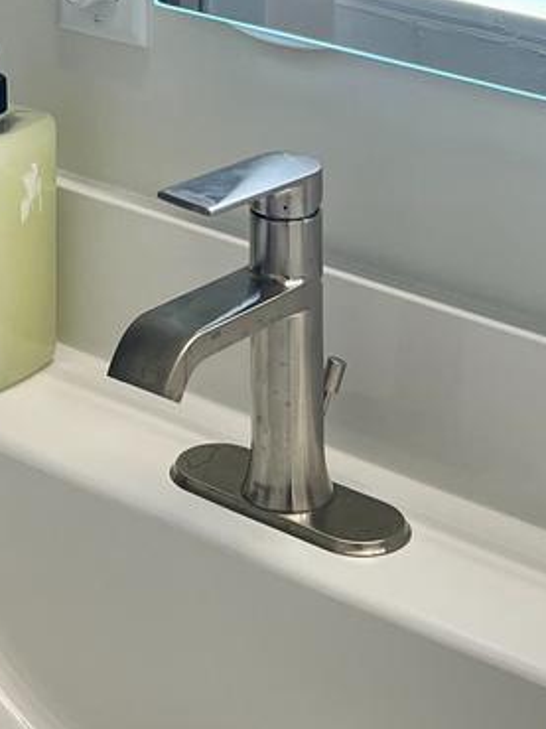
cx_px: 95
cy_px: -325
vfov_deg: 16.7
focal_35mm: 108
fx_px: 2274
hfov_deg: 13.6
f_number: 1.5
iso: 50
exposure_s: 1/226
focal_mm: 5.7
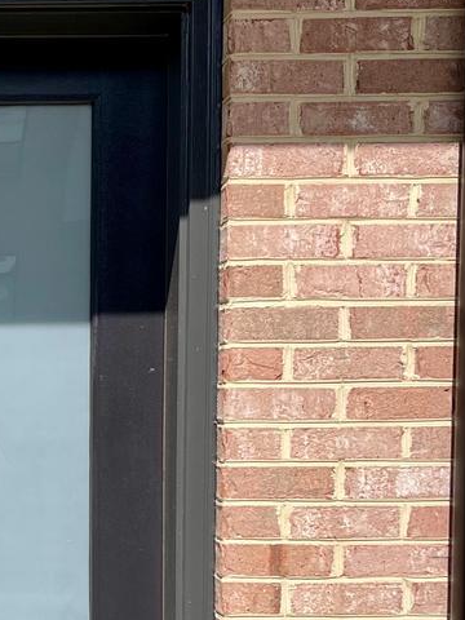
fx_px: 1433
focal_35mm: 80
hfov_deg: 17.6
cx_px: -78
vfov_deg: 24.0
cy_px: 499
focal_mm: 5.1
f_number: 1.6
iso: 32
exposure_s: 1/4717
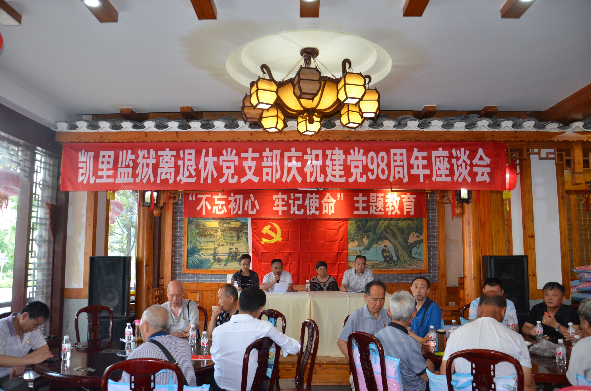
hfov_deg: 67.5
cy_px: 196
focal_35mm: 27
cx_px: 296
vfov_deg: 47.7
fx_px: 442
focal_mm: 18
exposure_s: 1/60
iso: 500
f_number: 3.5
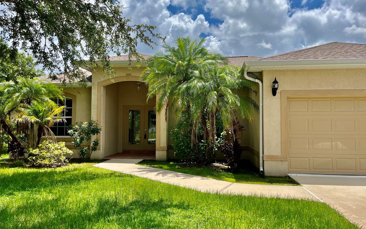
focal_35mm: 28
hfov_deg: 66.5
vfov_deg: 44.5
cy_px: 109
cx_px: 186
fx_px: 279
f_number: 1.6
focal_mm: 5.1
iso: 50
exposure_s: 1/3876
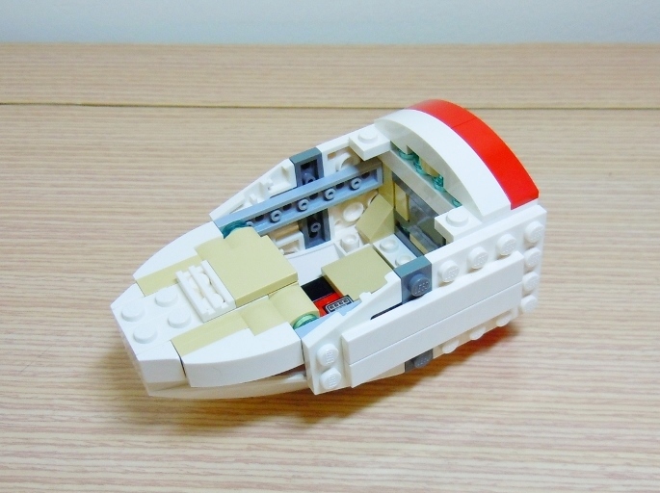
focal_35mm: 30
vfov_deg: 46.7
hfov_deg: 60.0
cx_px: 330
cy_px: 246
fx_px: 571
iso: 200
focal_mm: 5.4
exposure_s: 1/40
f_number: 3.5
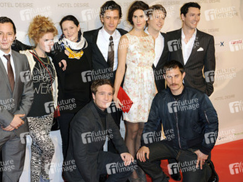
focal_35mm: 68
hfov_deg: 28.5
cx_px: 106
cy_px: 90
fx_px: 477
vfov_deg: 21.6
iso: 1250
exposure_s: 1/160
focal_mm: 62
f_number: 6.3
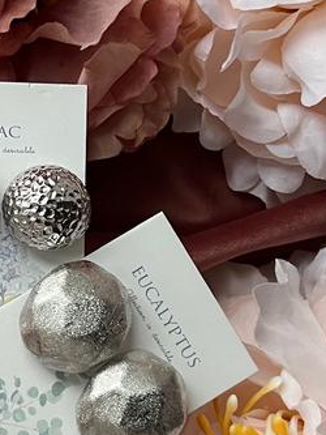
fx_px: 1004
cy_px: 261
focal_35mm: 80
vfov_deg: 24.4
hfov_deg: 17.6
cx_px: -67
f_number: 1.5
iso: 160
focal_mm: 5.7
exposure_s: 1/60
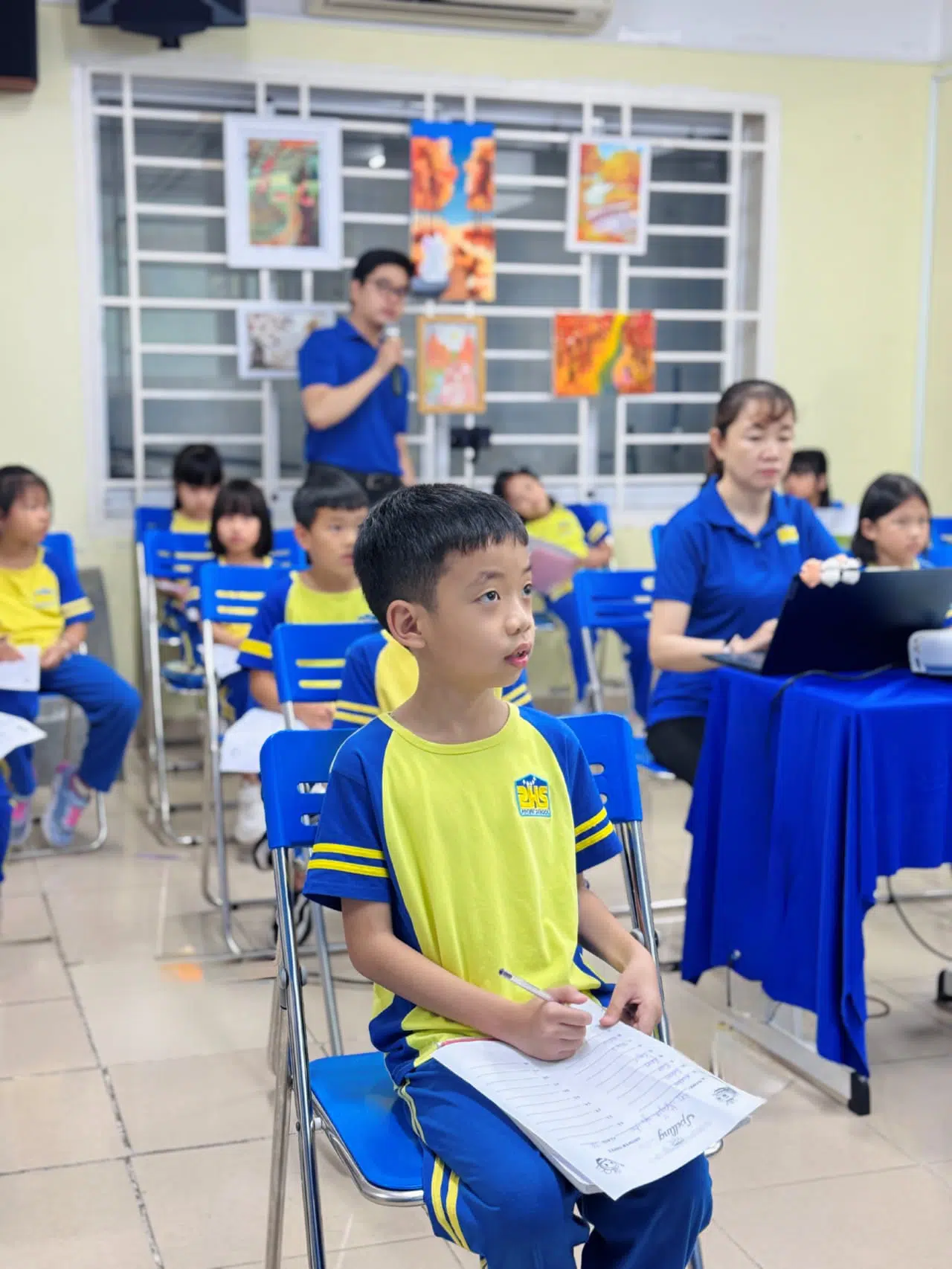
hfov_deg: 30.3
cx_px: 476
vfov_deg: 39.7
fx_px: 1760
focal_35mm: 48
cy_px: 634
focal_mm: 6.76
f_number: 1.78
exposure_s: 1/50
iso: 200
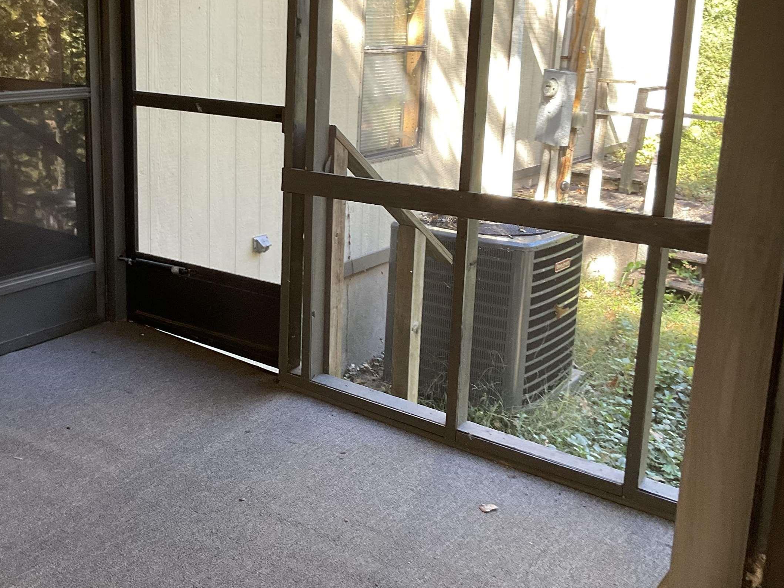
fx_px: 951
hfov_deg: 44.3
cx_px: 272
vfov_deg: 34.2
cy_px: 227
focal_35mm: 42
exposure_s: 1/86
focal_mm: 3
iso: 64
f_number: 1.8
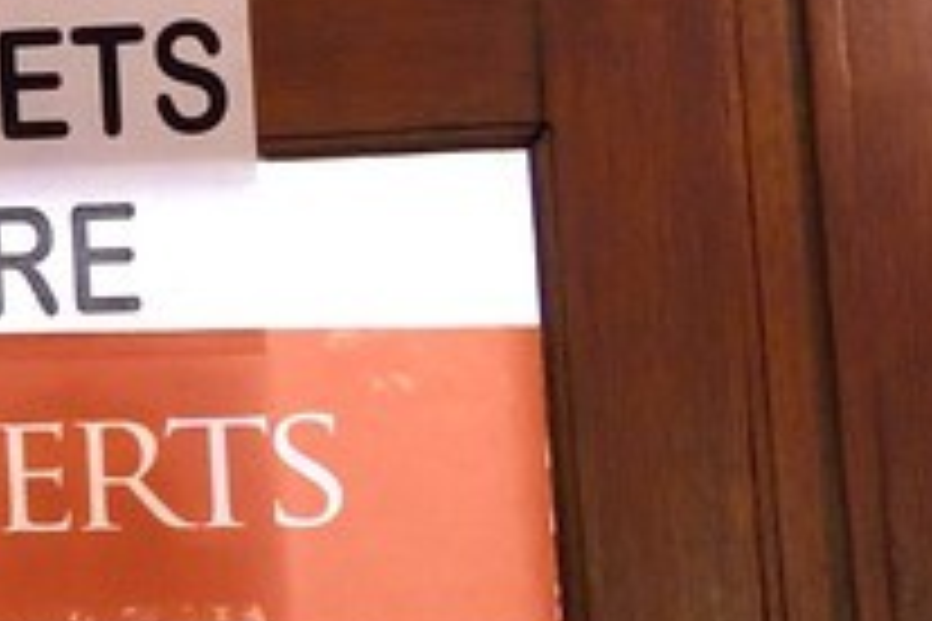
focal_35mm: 216
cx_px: -2638
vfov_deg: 6.3
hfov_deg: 7.3
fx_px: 5592
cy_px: -50
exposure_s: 1/20
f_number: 5.6
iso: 1600
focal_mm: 28
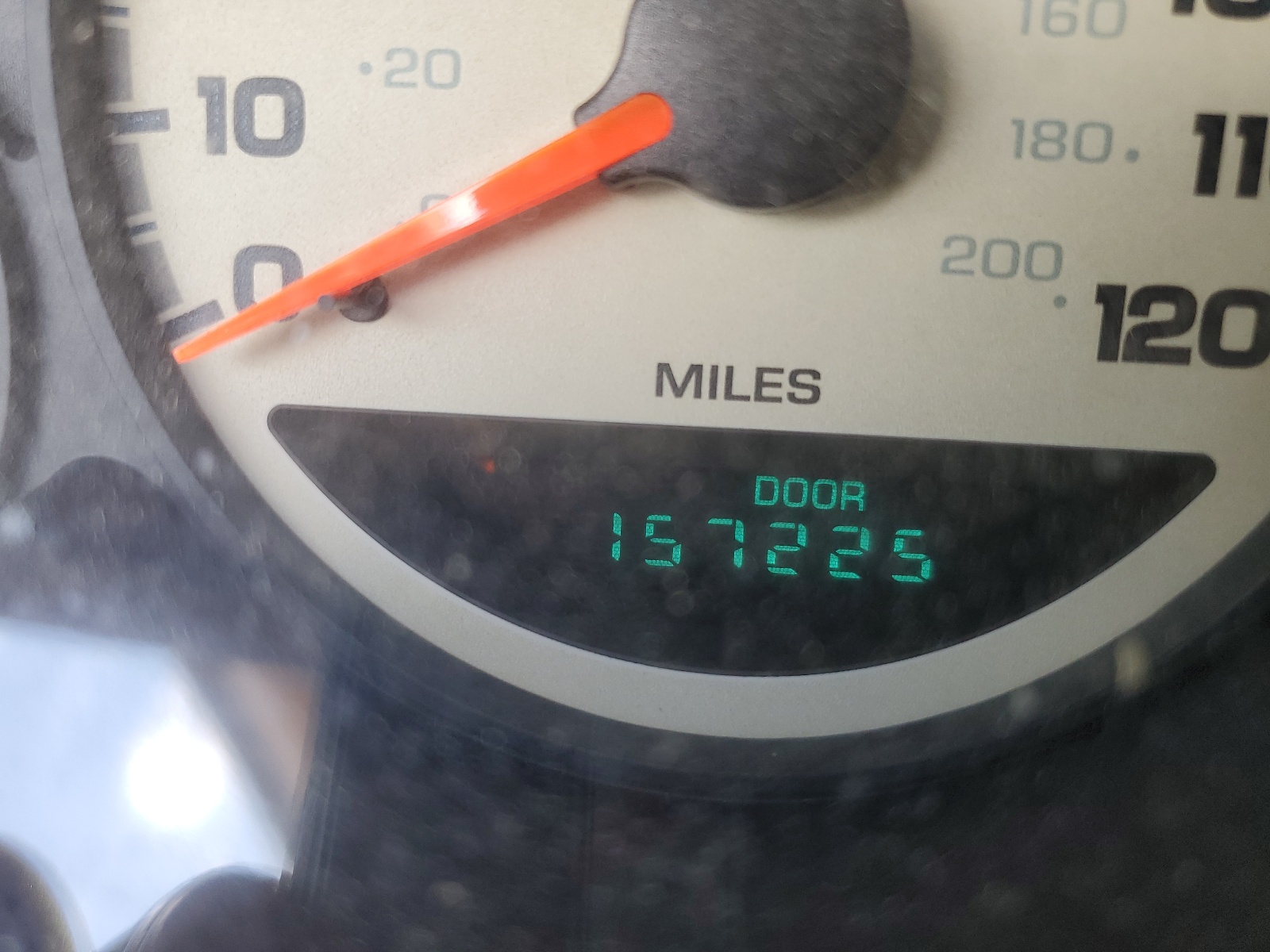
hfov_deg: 67.3
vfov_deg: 53.1
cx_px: 635
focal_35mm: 26
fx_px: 954
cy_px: 476
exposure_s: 1/120
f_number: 1.5
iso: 54
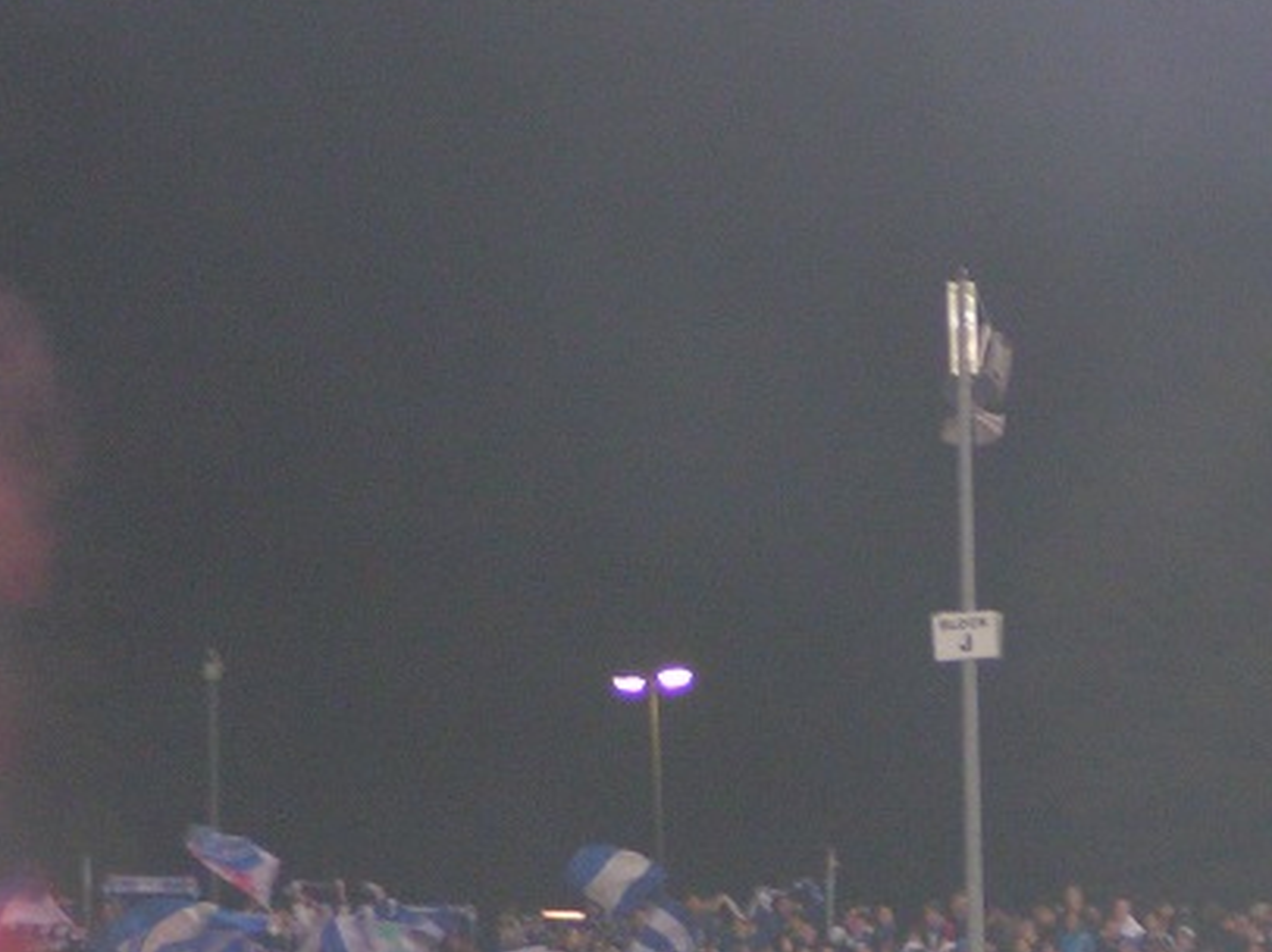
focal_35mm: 355
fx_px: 13037
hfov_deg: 5.6
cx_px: 423
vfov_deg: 4.2
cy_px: 745
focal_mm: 27.5
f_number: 3.5
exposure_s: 1/40
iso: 200
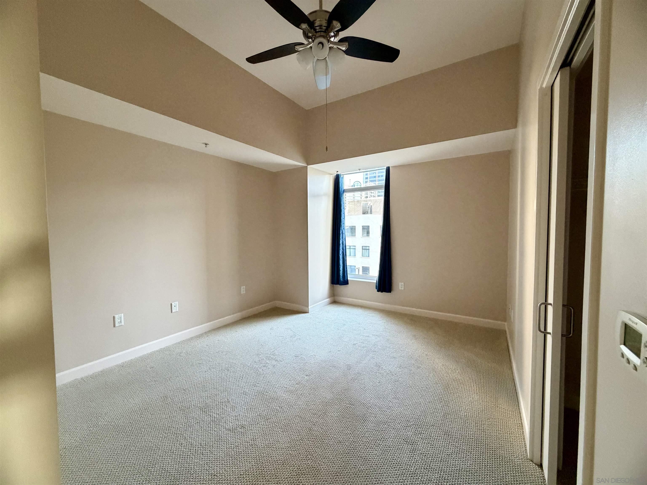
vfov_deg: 85.7
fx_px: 262
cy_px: 242
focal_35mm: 14
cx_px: 324
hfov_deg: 102.1
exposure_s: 1/60
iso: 500
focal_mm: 2.22
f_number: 2.2
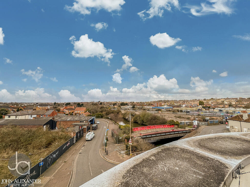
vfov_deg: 85.7
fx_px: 101
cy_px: 94
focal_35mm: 14
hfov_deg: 102.1
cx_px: 125
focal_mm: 2.22
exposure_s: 1/1400
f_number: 2.2
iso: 50
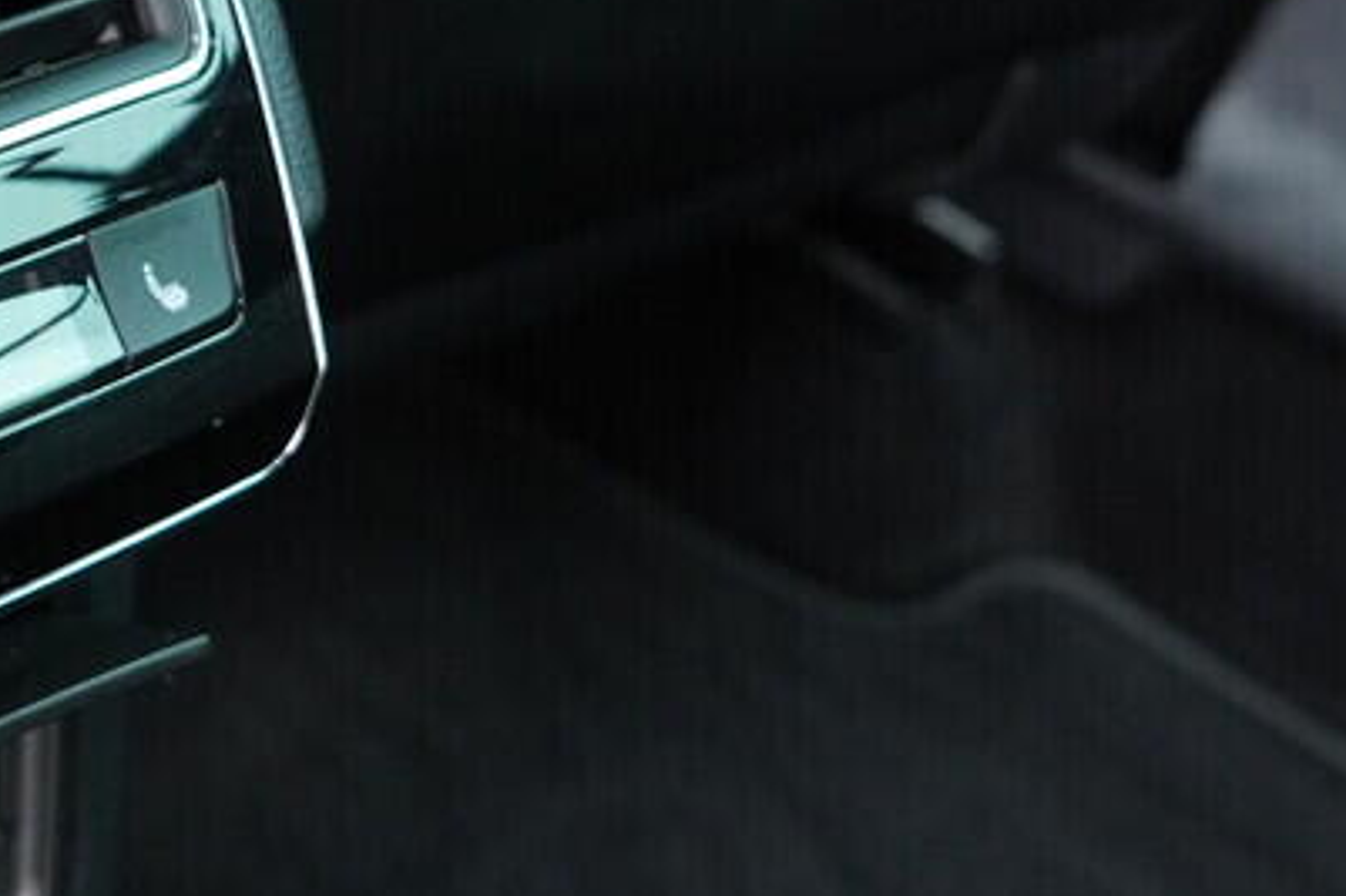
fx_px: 3438
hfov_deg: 20.9
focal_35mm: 92
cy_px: 398
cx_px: -178
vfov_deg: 14.8
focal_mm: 24
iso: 1600
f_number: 2.8
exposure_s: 1/40
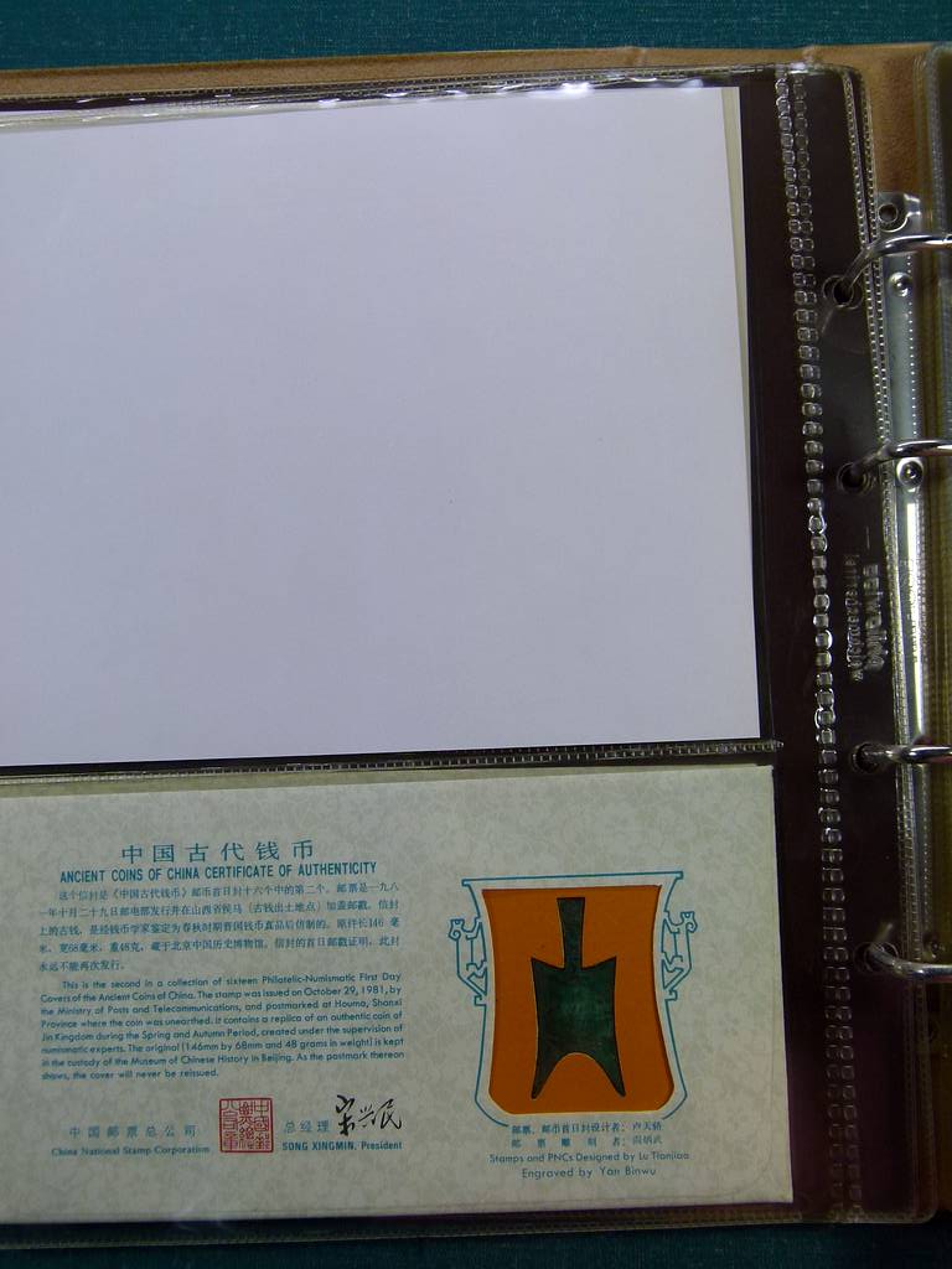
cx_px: 476
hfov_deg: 36.8
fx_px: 1430
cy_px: 634
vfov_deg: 47.9
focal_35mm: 39
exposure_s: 1/125
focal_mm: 7
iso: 100
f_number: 4
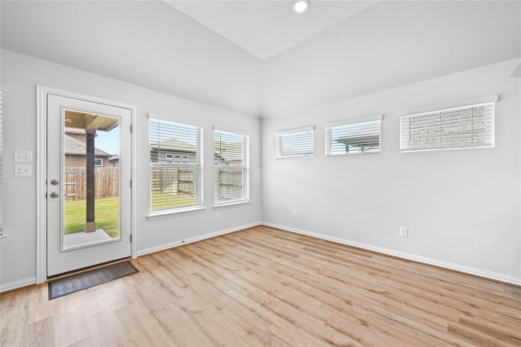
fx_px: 202
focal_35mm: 14
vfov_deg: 81.1
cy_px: 174
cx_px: 260
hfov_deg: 104.3
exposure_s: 1/4
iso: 200
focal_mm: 14
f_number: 14
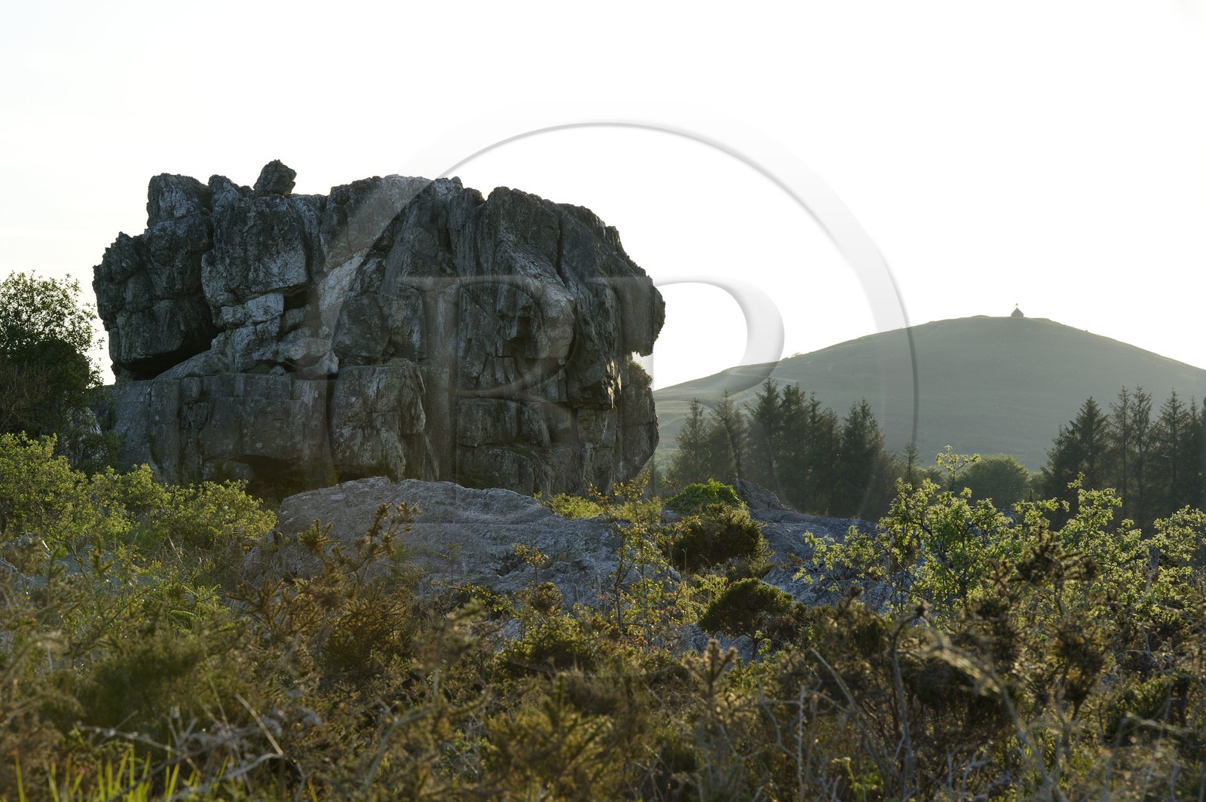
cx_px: 603
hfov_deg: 20.8
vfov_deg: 13.9
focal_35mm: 98
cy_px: 401
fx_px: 3280
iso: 400
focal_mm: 98
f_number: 11
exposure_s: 1/250
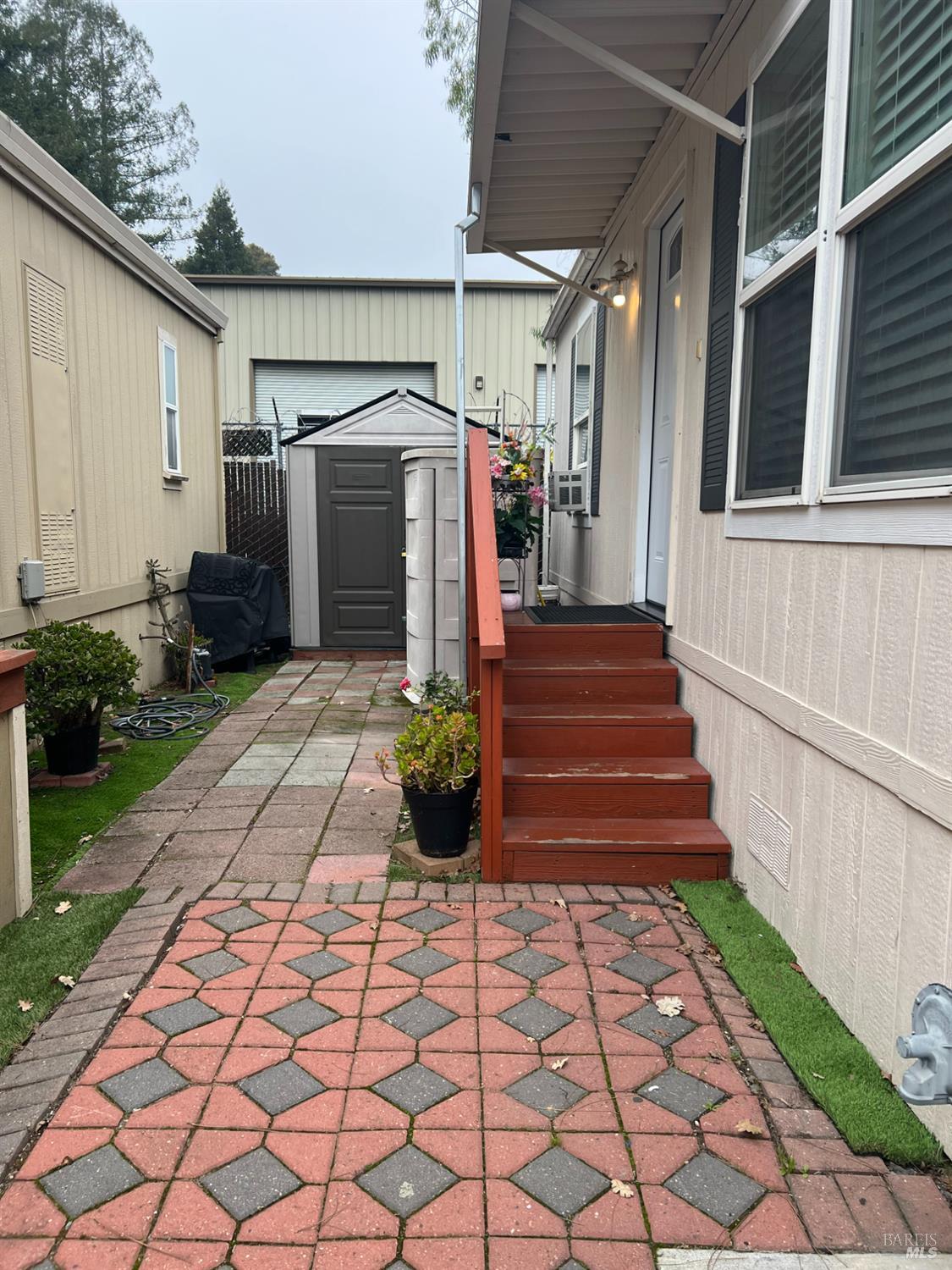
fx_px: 953
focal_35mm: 26
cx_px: 476
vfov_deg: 67.3
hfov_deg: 53.1
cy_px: 635
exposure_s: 1/840
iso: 50
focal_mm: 5.7
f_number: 1.5
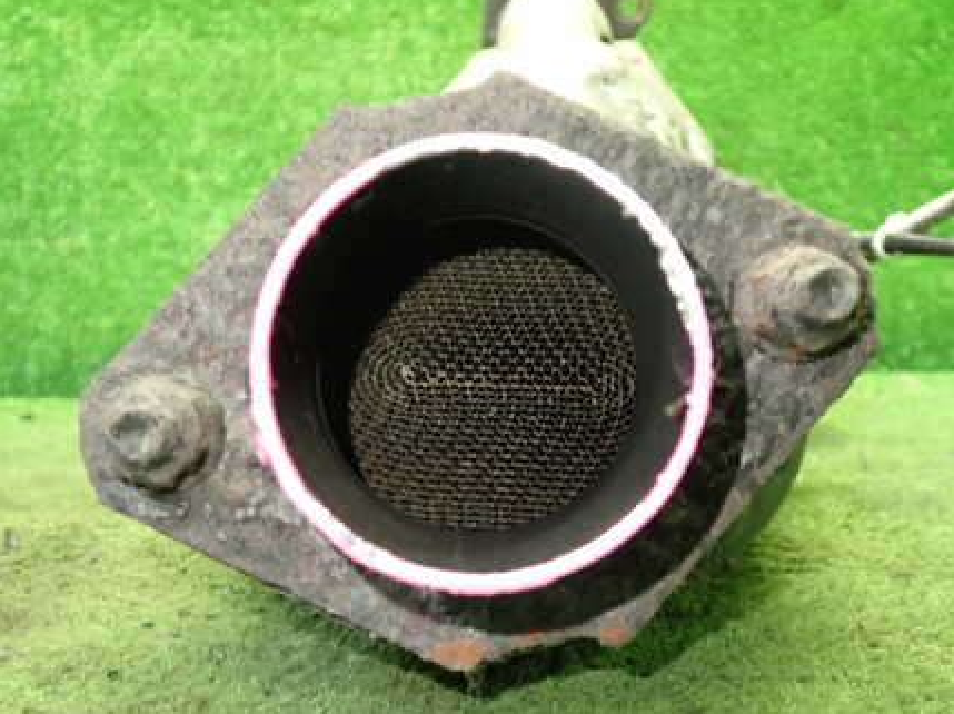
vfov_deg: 34.3
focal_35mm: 42
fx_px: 1157
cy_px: 347
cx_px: 449
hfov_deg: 44.8
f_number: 2.3
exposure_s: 1/30
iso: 500
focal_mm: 5.4
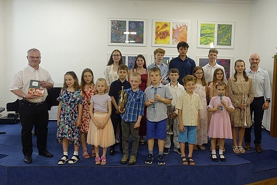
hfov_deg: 69.3
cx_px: 147
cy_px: 88
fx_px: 200
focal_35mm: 26
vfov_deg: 49.5
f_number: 1.8
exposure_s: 1/30
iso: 200
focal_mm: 8.8
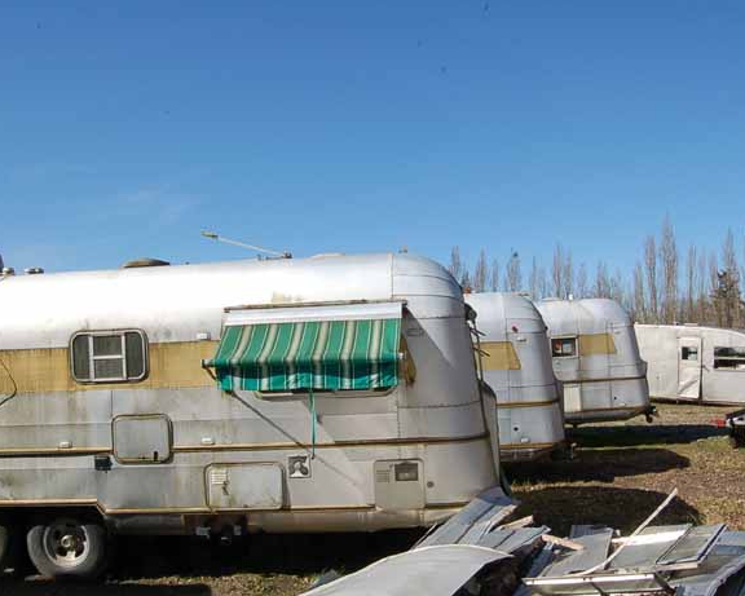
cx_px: 387
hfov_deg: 57.2
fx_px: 684
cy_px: 301
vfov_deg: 47.1
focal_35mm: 31
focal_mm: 18
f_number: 22
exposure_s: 1/60
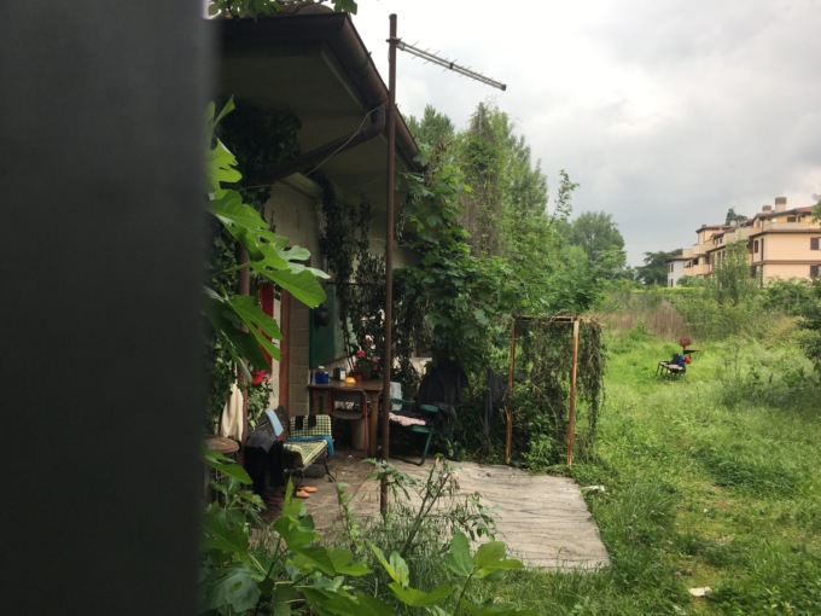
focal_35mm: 29
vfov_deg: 48.2
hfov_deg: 61.7
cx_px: 410
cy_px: 308
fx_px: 688
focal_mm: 4.15
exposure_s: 1/605
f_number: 2.2
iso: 25
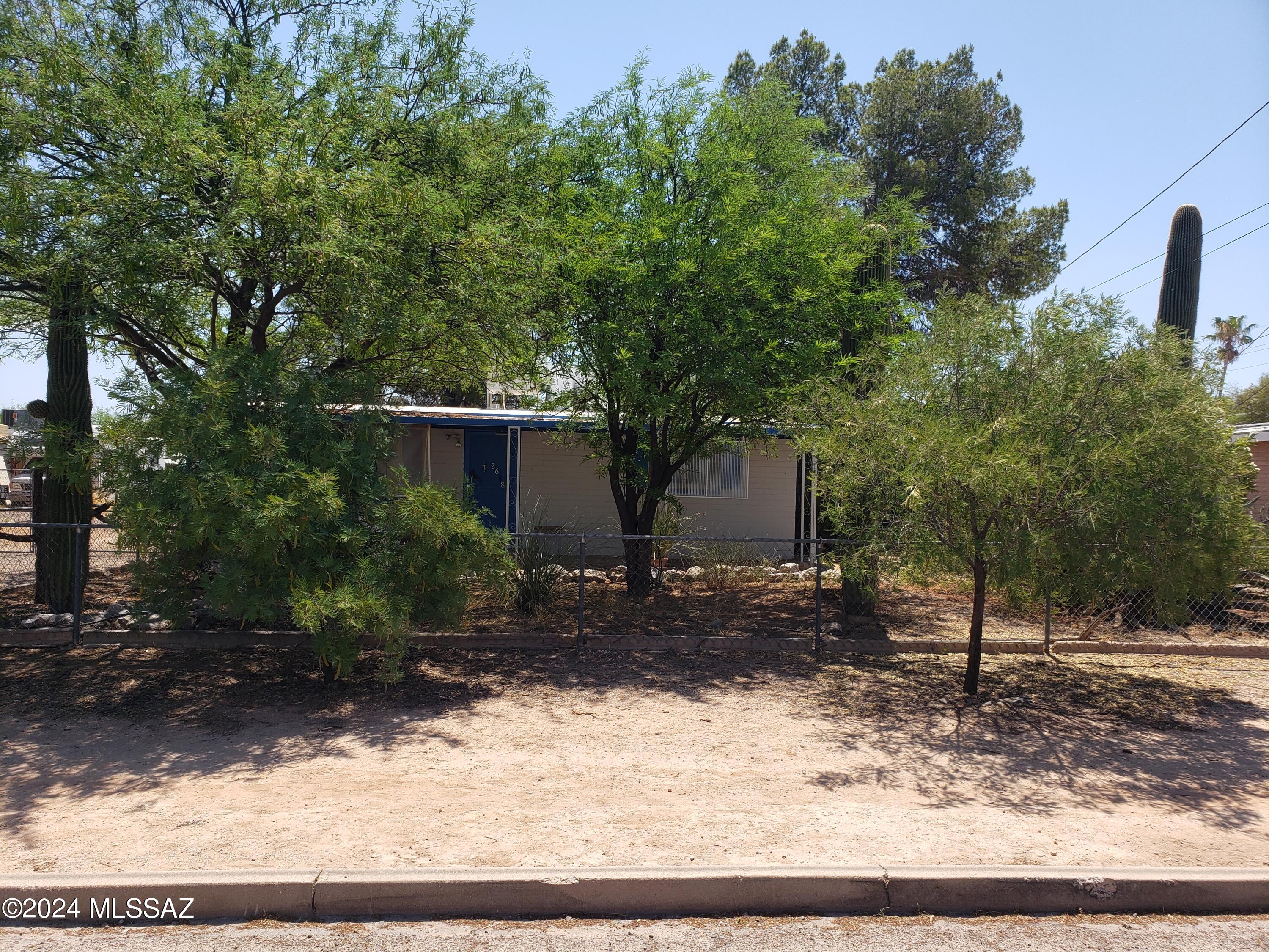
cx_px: 634
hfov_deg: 67.3
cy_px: 476
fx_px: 953
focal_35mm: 26
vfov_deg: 53.1
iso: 50
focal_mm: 4.3
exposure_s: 1/1208
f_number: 2.4
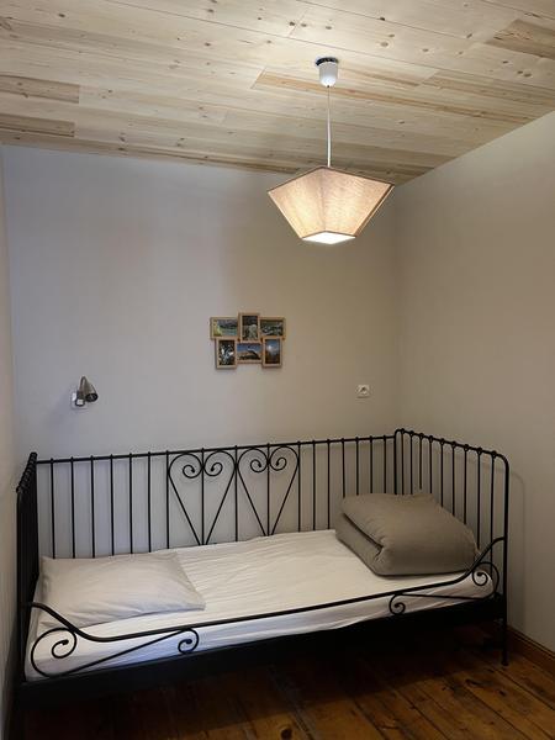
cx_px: 278
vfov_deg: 67.3
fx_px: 556
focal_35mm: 26
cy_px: 370
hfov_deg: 53.1
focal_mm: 5.7
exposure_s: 1/50
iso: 200
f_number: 1.5
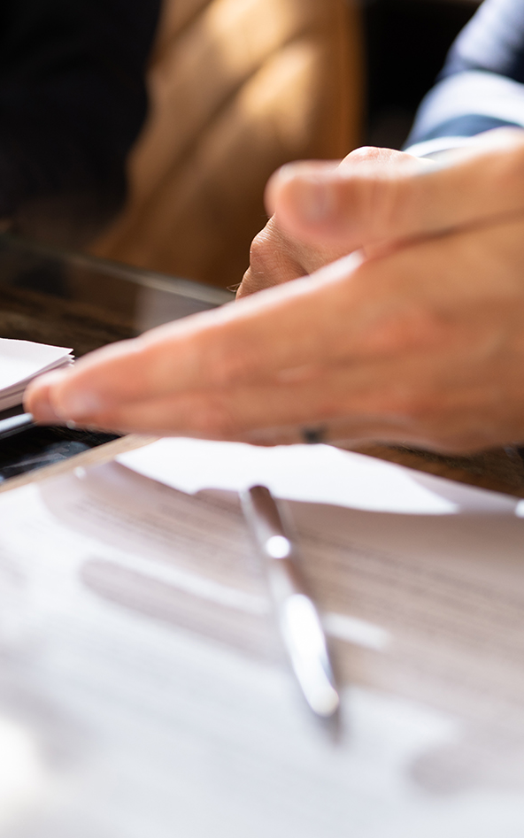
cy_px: 317
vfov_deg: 18.4
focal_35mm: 113
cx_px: -195
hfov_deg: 11.2
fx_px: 2582
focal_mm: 50
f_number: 1.8
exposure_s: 1/200
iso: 80
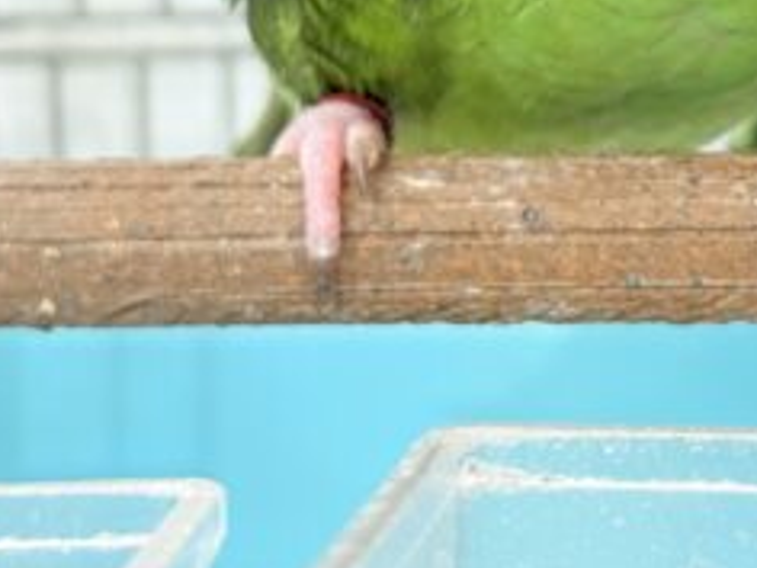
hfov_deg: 13.8
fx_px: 3083
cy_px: -189
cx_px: 728
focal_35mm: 141
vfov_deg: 10.3
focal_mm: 5.96
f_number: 1.6
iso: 100
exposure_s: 1/50
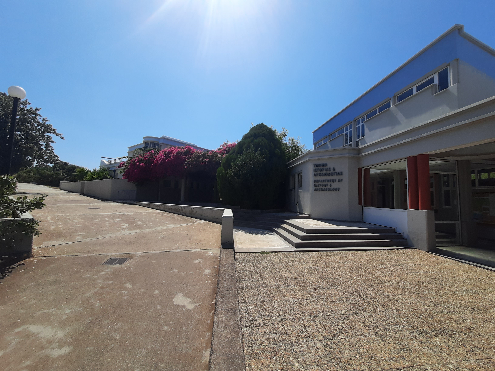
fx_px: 186
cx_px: 248
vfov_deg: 89.9
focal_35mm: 13
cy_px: 186
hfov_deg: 106.2
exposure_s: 1/2075
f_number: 2.2
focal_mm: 1.42
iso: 40
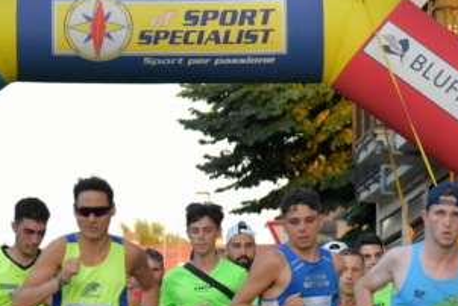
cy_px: 308
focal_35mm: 270
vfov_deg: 5.1
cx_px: 115
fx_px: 3438
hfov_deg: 7.6
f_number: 4.8
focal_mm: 120
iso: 3200
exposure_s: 1/750
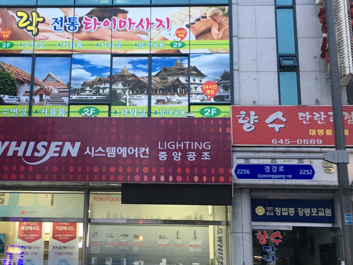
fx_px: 479
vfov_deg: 30.9
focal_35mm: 47
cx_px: 127
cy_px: 147
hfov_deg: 40.1
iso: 160
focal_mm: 4.15
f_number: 2.2
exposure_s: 1/30
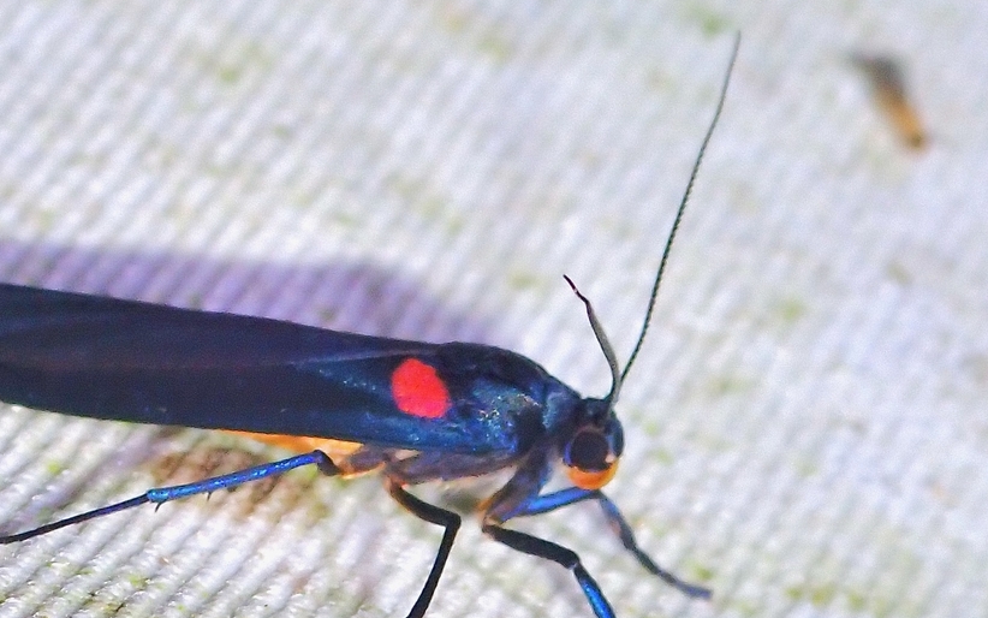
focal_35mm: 147
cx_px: 392
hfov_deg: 14.2
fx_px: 3959
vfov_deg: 8.9
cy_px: 371
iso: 200
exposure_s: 1/320
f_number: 6.3
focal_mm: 18
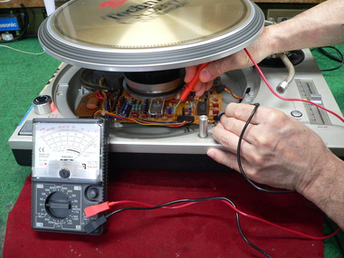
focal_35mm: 36
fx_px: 358
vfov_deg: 39.7
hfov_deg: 51.4
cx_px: 172
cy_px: 129
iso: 200
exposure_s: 1/13
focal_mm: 6
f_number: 2.8
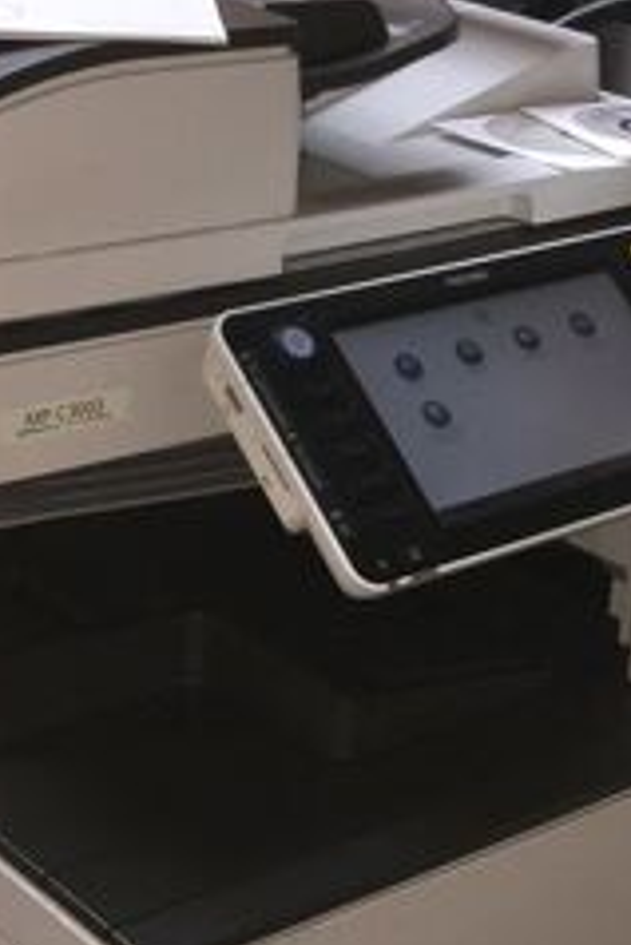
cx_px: 329
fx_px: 2126
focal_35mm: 81
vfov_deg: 24.9
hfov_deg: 16.9
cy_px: 655
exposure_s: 1/33
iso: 40
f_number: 2.2
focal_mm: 4.15
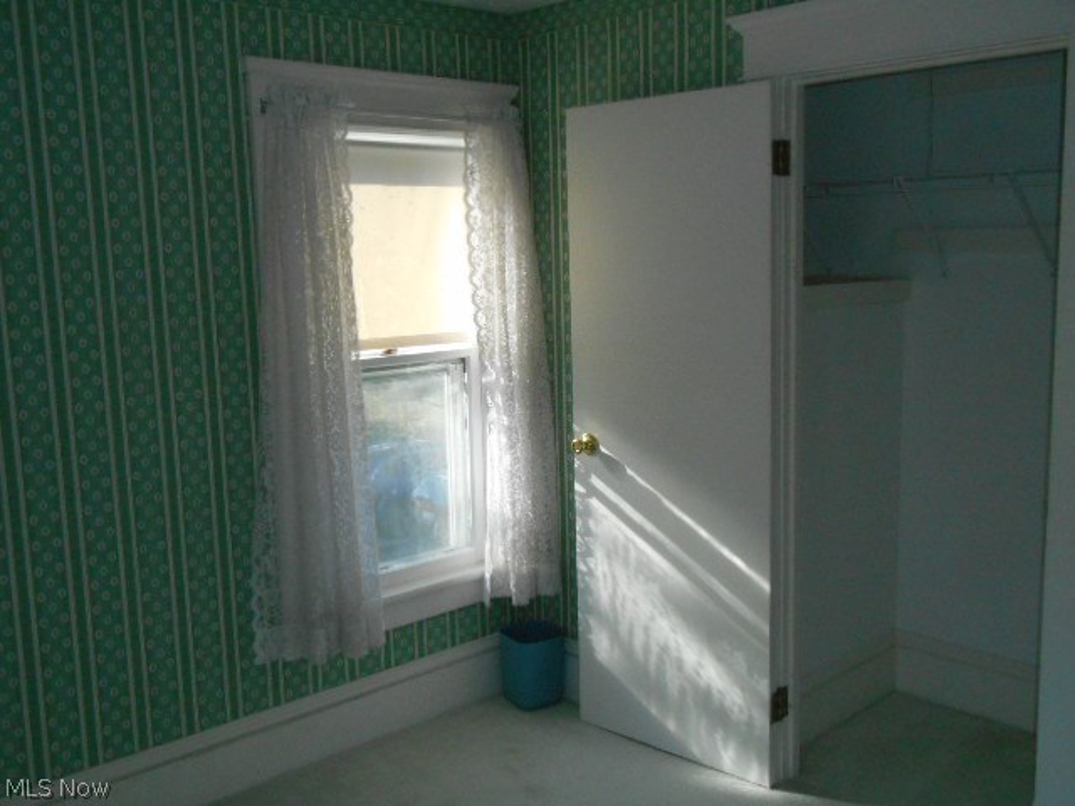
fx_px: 1087
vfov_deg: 40.7
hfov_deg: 52.6
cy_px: 403
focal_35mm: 35
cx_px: 538
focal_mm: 6.3
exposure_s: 1/80
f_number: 11.8
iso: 500
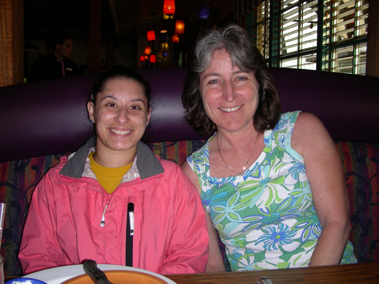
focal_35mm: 38
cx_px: 190
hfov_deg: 49.0
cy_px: 142
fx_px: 416
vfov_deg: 37.7
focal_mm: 6.3
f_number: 3.5
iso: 50
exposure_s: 1/60.1
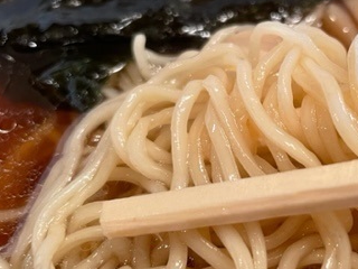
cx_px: 293
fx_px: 538
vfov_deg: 28.0
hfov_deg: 35.5
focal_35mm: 52
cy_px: 152
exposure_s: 1/50
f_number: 1.6
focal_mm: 4.2
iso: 200
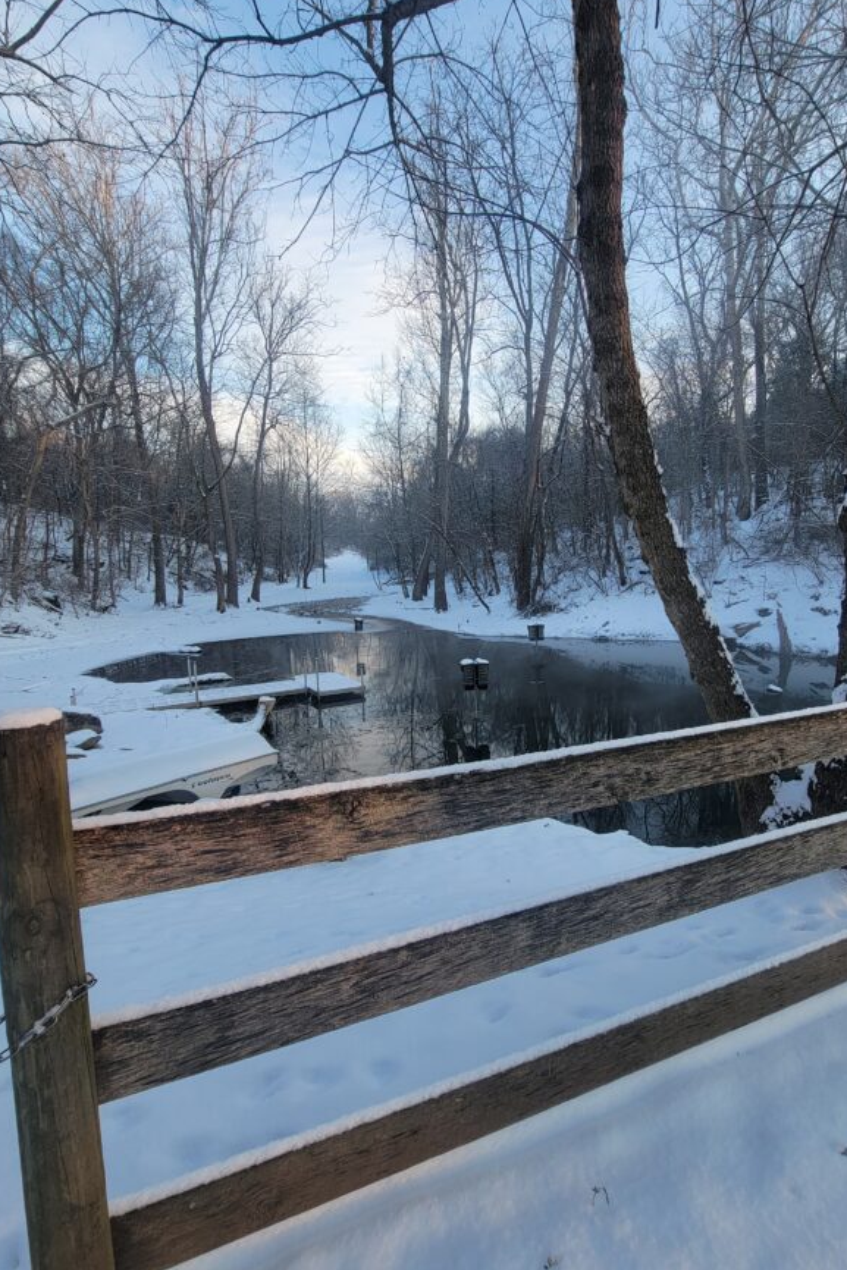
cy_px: 614
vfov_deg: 96.7
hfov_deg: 73.4
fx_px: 564
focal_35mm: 16
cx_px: 477
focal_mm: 2.2
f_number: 2.2
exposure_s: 1/275
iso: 50
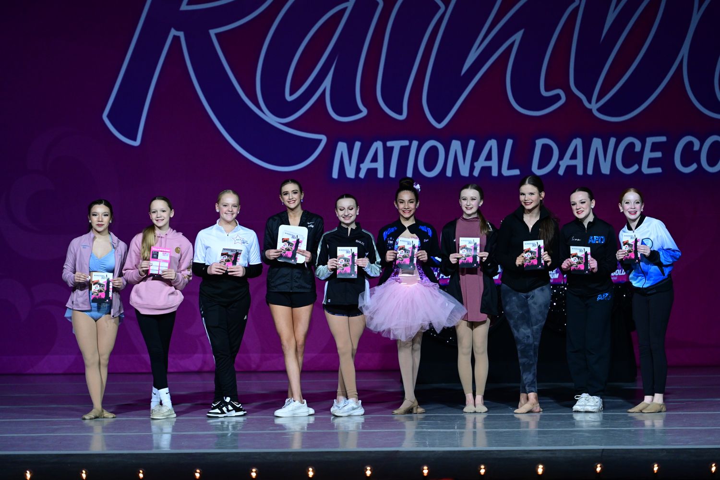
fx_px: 3400
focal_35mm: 170
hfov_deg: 12.1
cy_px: 240
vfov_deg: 8.1
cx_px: 360
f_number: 3.2
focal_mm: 170
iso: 2500
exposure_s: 1/1250
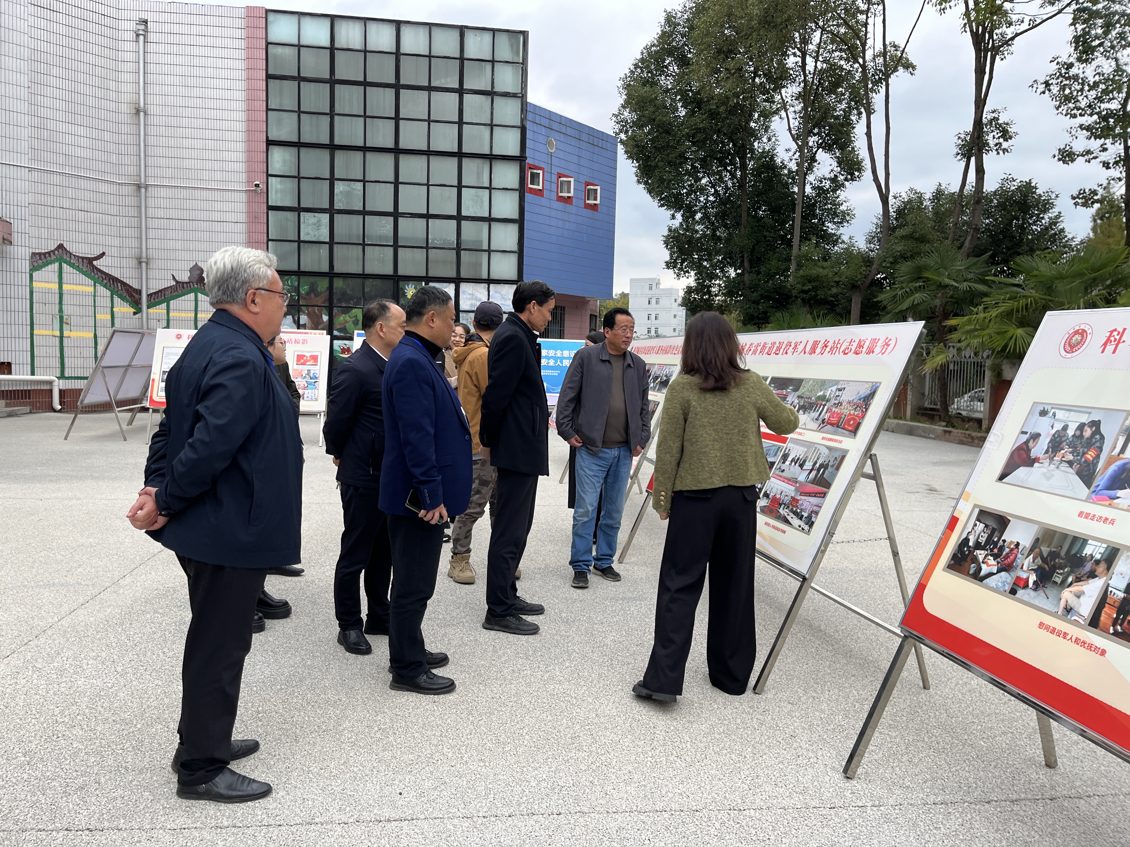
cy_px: 424
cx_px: 565
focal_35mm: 26
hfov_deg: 67.3
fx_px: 849
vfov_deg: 53.1
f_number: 1.6
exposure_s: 1/157
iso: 40
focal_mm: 5.1
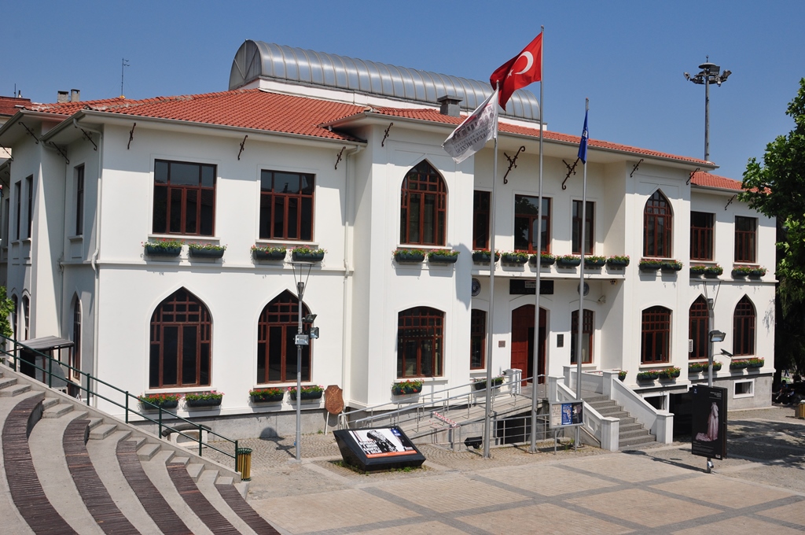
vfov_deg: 36.8
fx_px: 804
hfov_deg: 53.2
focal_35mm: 36
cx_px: 402
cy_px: 268
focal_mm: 24
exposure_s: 1/350
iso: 200
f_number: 11
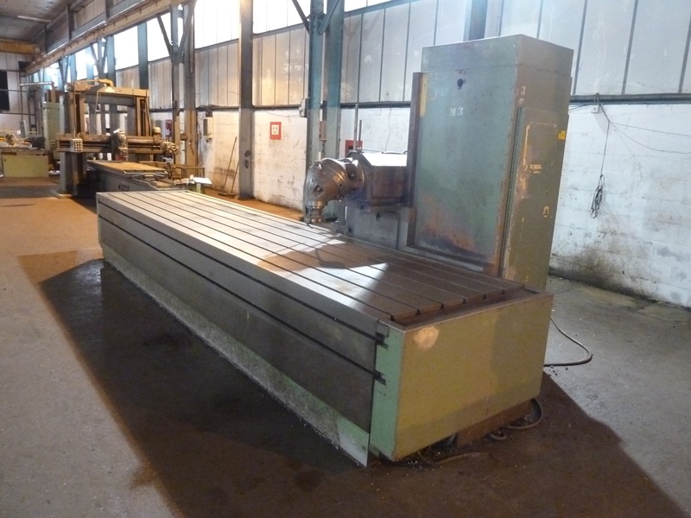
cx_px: 346
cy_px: 259
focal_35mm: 25
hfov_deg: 69.4
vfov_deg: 54.9
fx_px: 499
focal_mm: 4.1
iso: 800
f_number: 3.3
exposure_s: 1/20
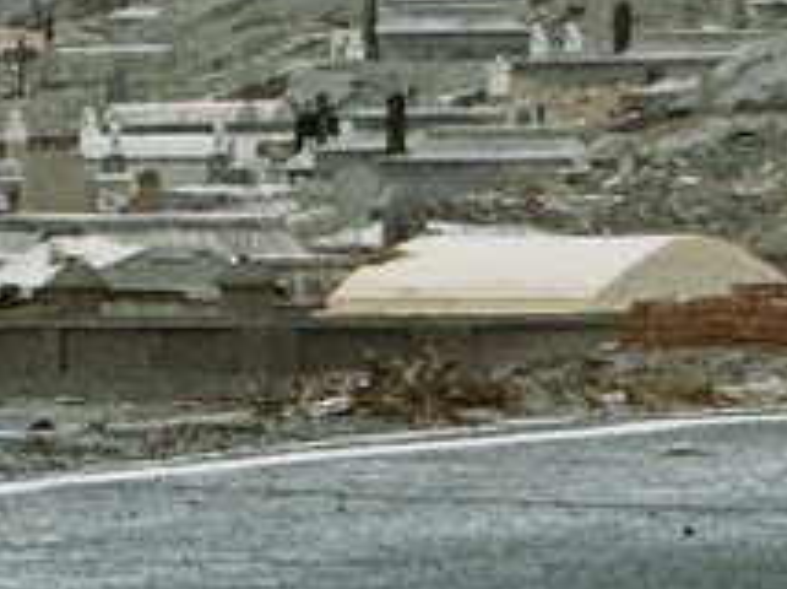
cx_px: 1879
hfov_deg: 3.4
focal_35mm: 575
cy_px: -725
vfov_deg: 2.6
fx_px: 13058
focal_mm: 15.66
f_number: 2.8
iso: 50
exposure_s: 1/537
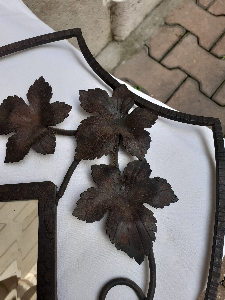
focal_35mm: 27
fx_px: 234
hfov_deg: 51.4
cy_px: 150
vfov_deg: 65.3
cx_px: 112
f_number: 1.9
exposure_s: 1/124
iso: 40
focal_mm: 3.6
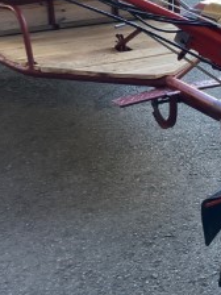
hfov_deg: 17.8
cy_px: 74
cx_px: 246
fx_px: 681
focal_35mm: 80
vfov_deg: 24.2
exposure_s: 1/121
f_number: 1.8
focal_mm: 3.99
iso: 50
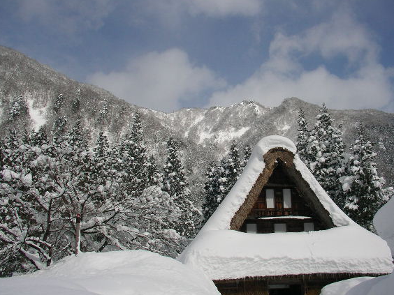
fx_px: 478
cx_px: 214
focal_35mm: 42
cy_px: 158
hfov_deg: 44.7
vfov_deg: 34.3
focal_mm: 5.7
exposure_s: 1/2000
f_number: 6.9
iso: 50
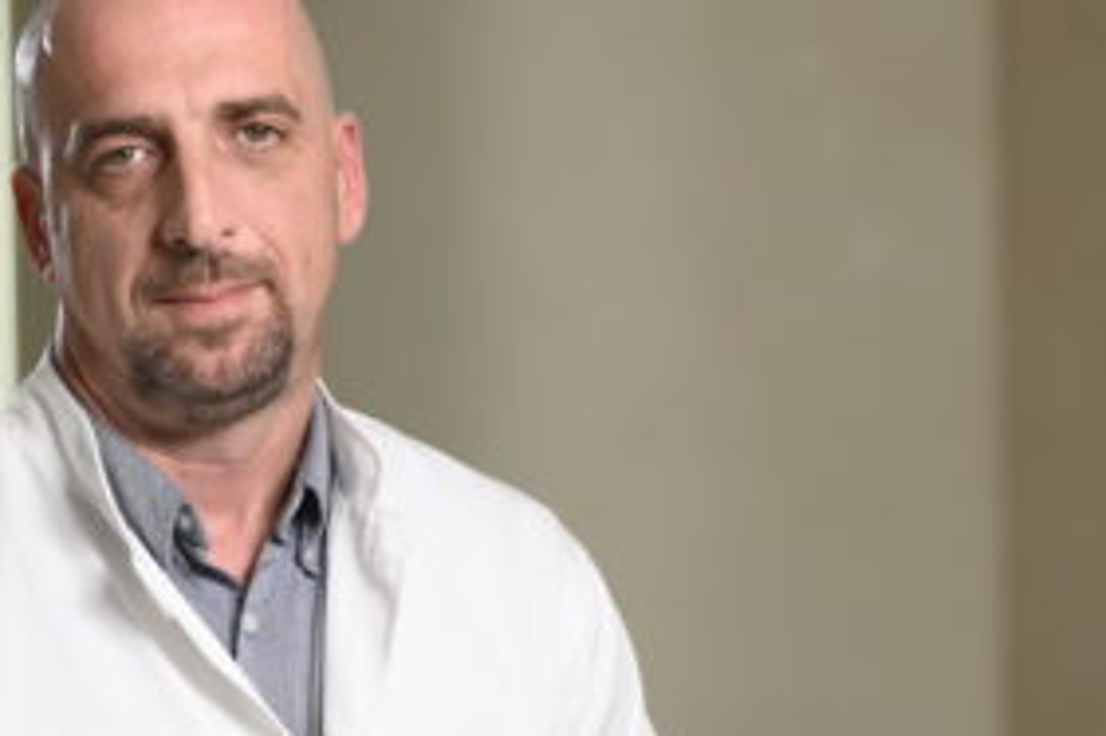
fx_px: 5741
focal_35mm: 187
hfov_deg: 11.0
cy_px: 435
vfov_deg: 7.3
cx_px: 287
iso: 400
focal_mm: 105
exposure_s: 1/160
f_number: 2.8
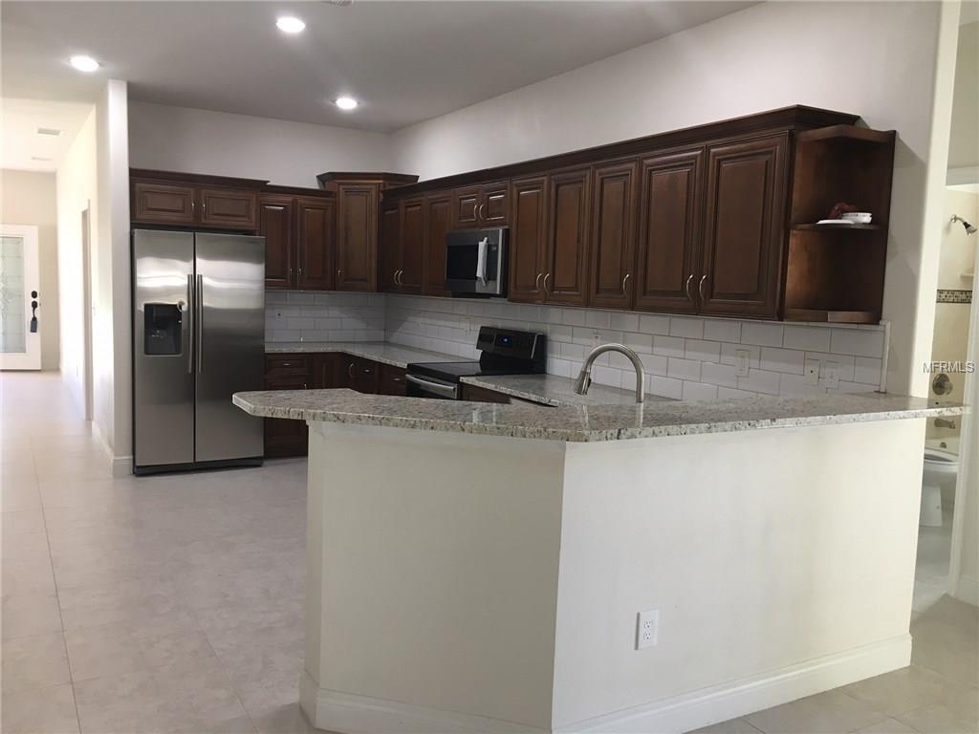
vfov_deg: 48.2
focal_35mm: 29
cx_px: 490
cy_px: 367
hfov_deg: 61.7
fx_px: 820
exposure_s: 1/30
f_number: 2.2
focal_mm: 4.15
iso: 50
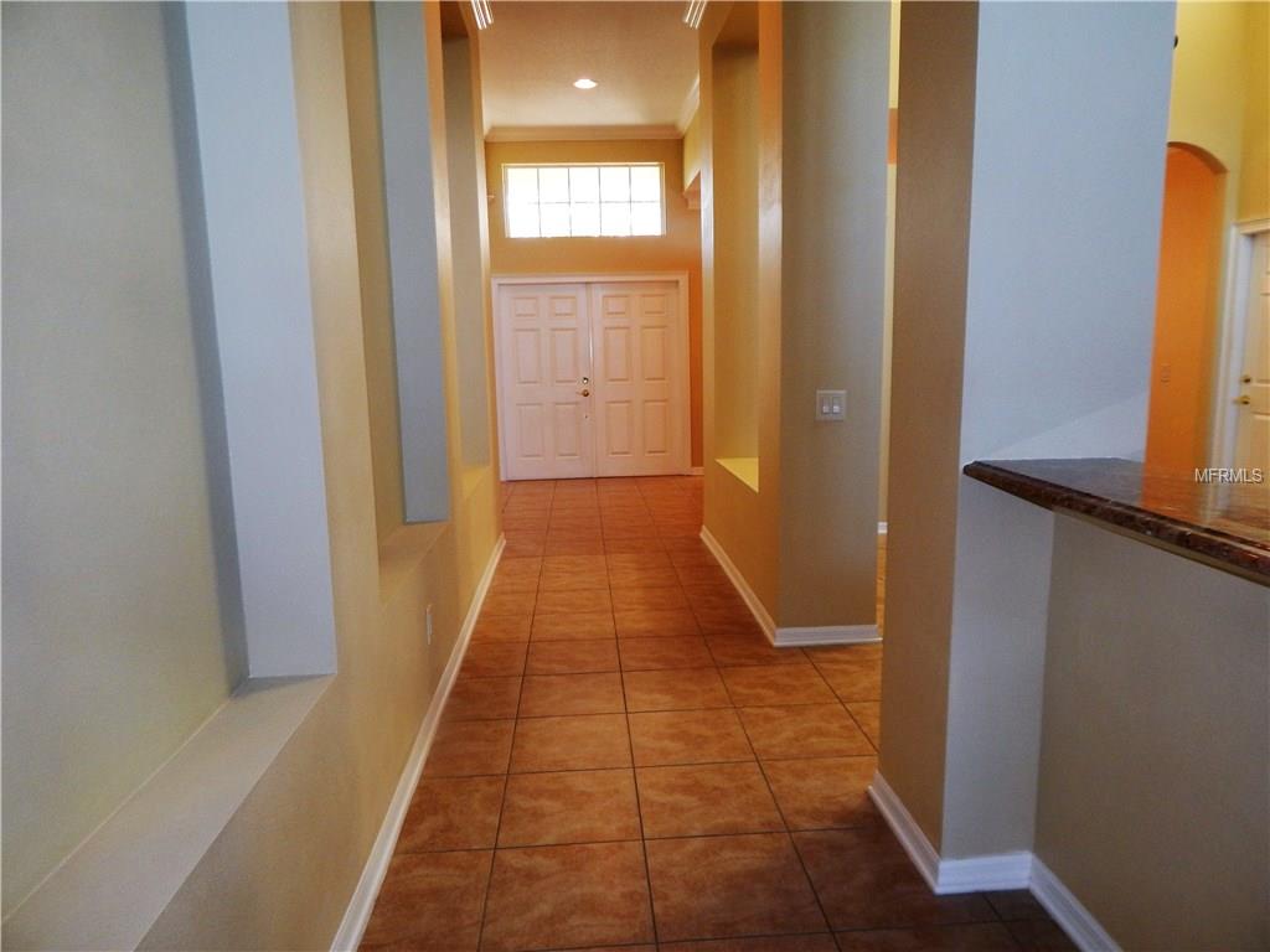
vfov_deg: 58.9
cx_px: 635
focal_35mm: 23
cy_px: 476
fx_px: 844
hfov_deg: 73.9
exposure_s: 1/30
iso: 200
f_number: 3
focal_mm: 4
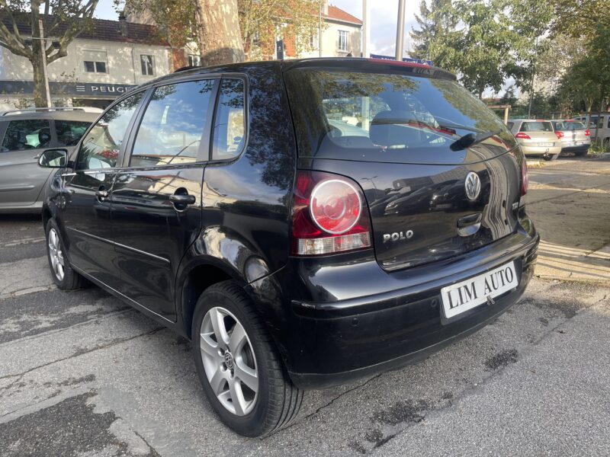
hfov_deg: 67.3
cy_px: 228
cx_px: 305
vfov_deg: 53.1
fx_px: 458
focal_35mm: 26
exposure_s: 1/362
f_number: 1.6
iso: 32
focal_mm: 5.1
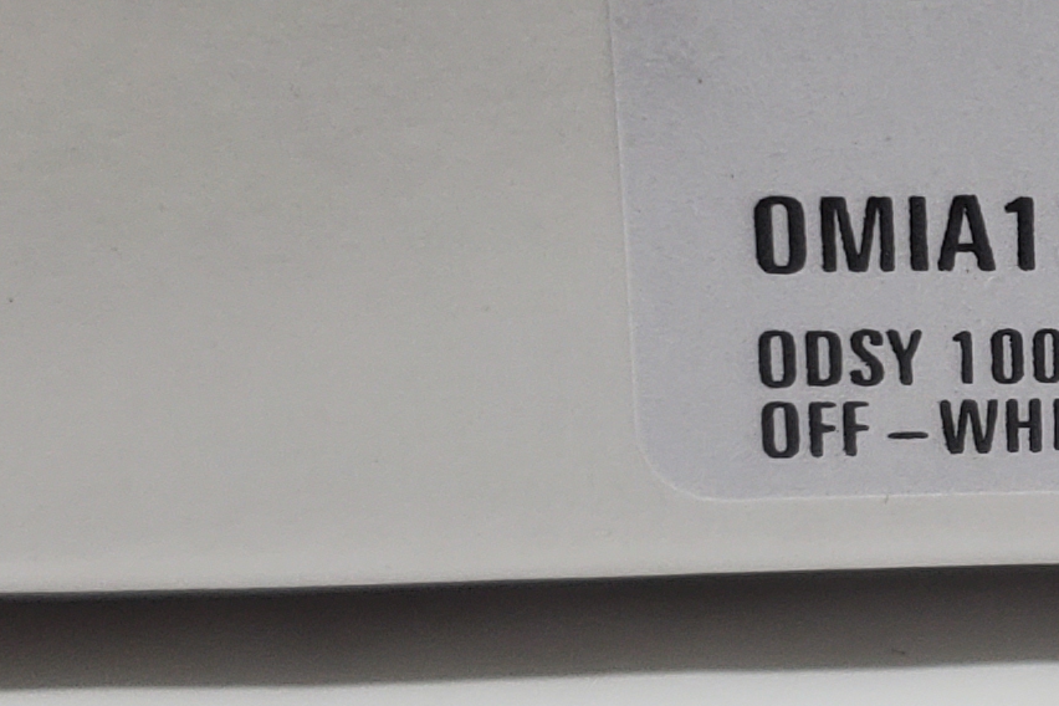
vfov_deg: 10.7
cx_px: 1485
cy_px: 96
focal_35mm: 128
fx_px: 3765
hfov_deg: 15.1
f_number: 1.5
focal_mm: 4.3
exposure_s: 1/363
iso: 50
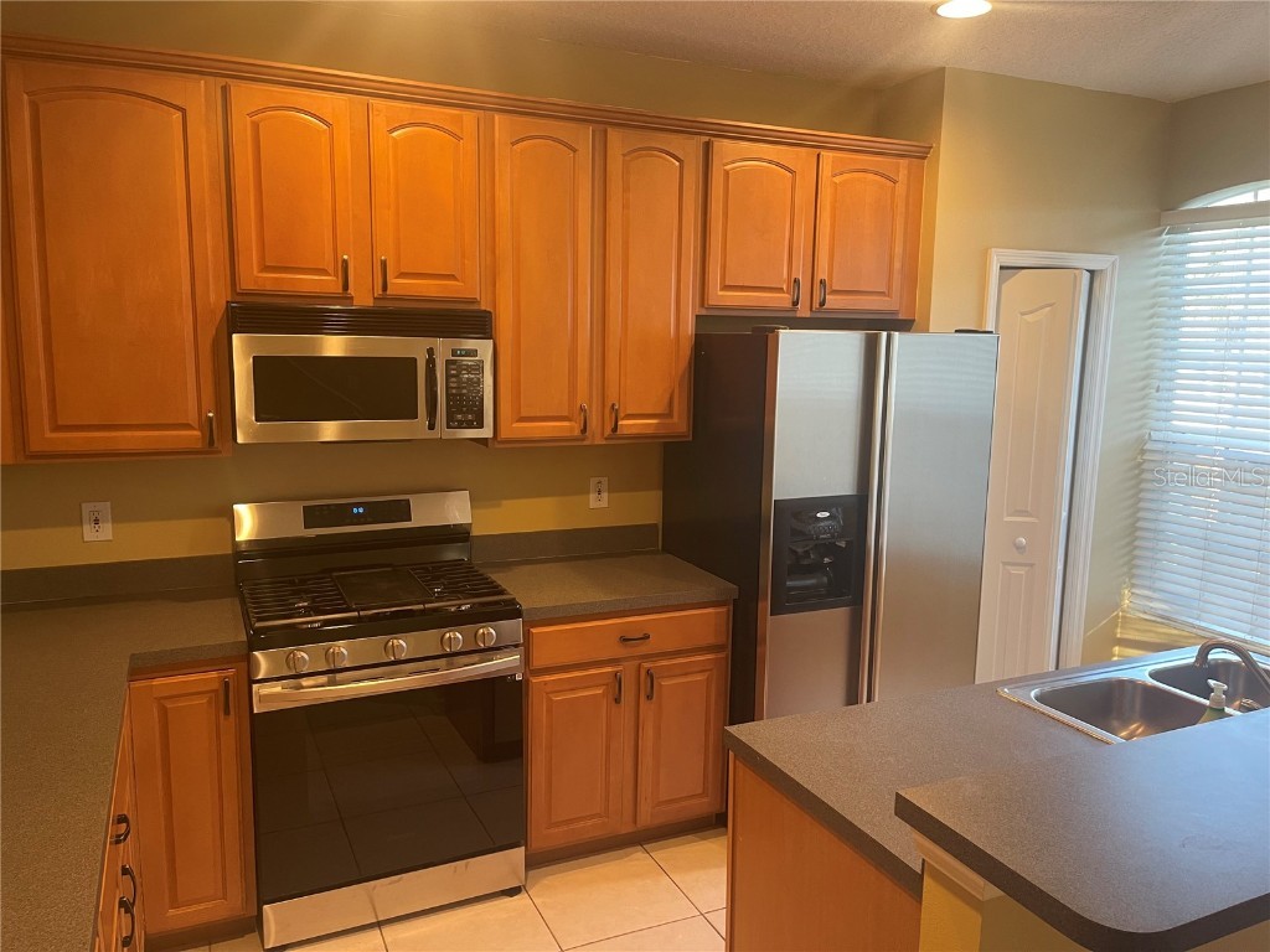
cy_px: 476
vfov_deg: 54.9
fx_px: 917
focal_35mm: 25
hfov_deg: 69.4
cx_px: 635
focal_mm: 5.1
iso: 200
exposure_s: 1/60
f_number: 1.6
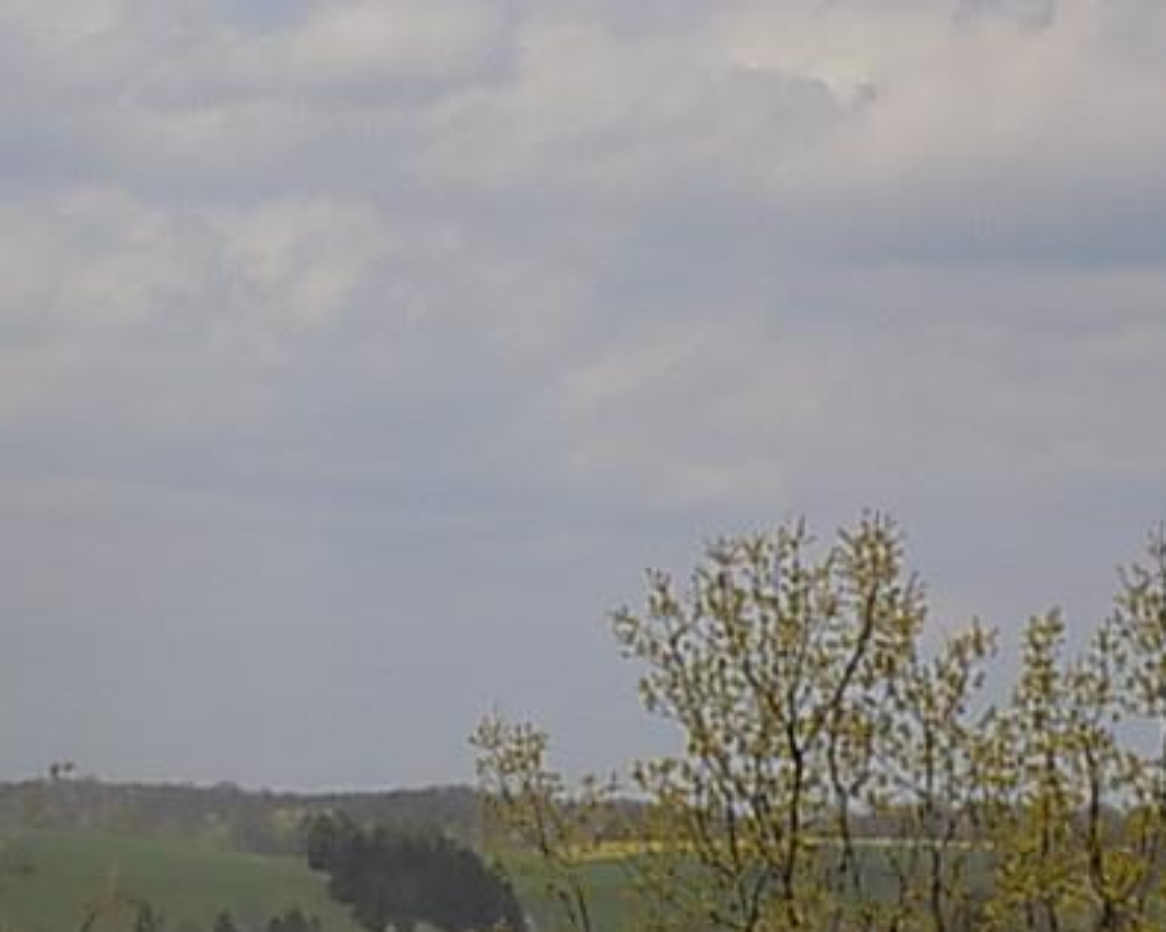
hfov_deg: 10.3
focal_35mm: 187
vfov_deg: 8.3
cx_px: 260
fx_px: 6452
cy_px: 568
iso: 80
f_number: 4.8
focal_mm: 20.9
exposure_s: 1/800
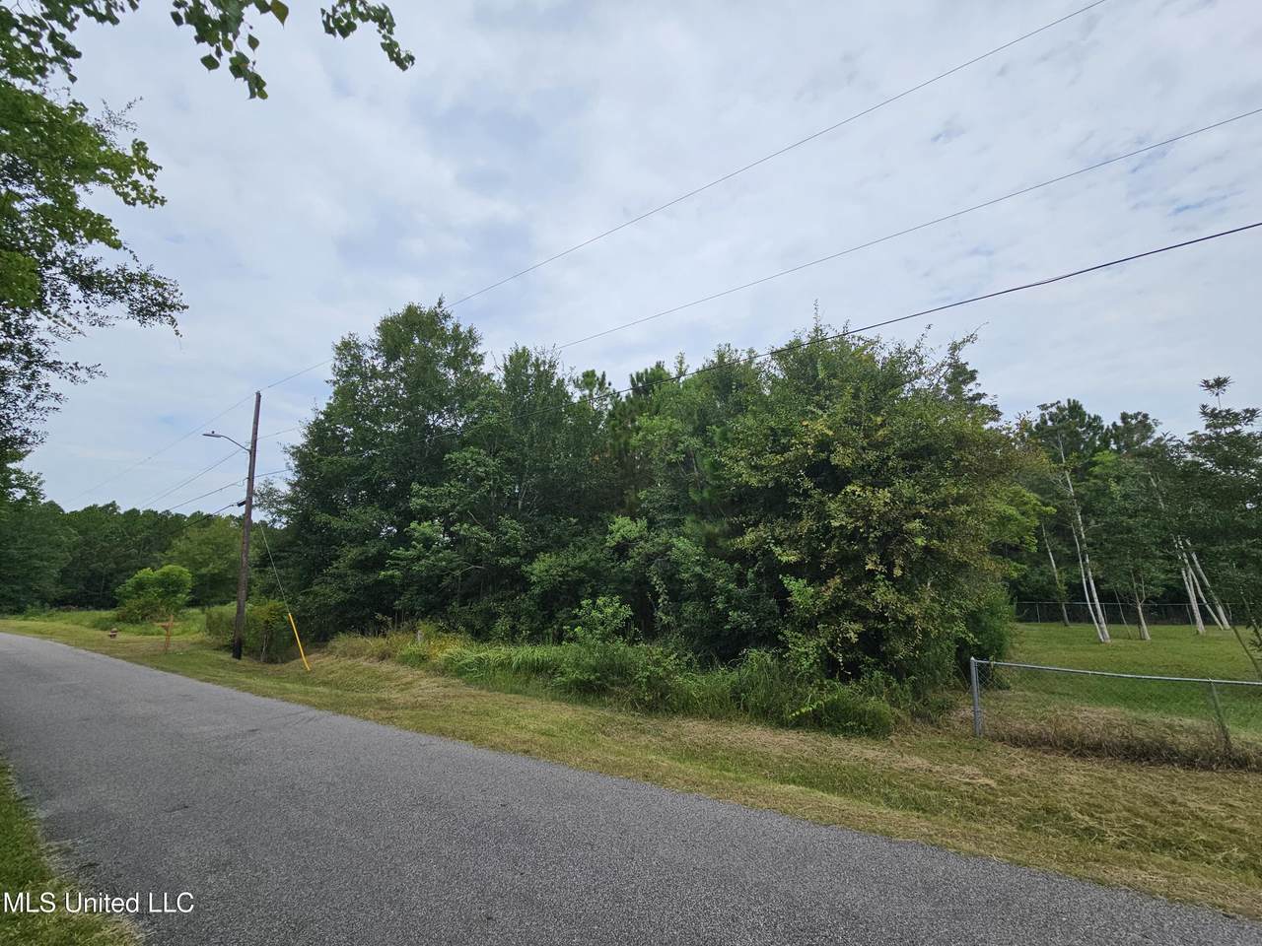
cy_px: 473
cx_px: 631
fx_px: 474
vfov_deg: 89.9
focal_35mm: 13
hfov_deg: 106.2
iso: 50
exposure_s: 1/2993
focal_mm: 2.2
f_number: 2.2
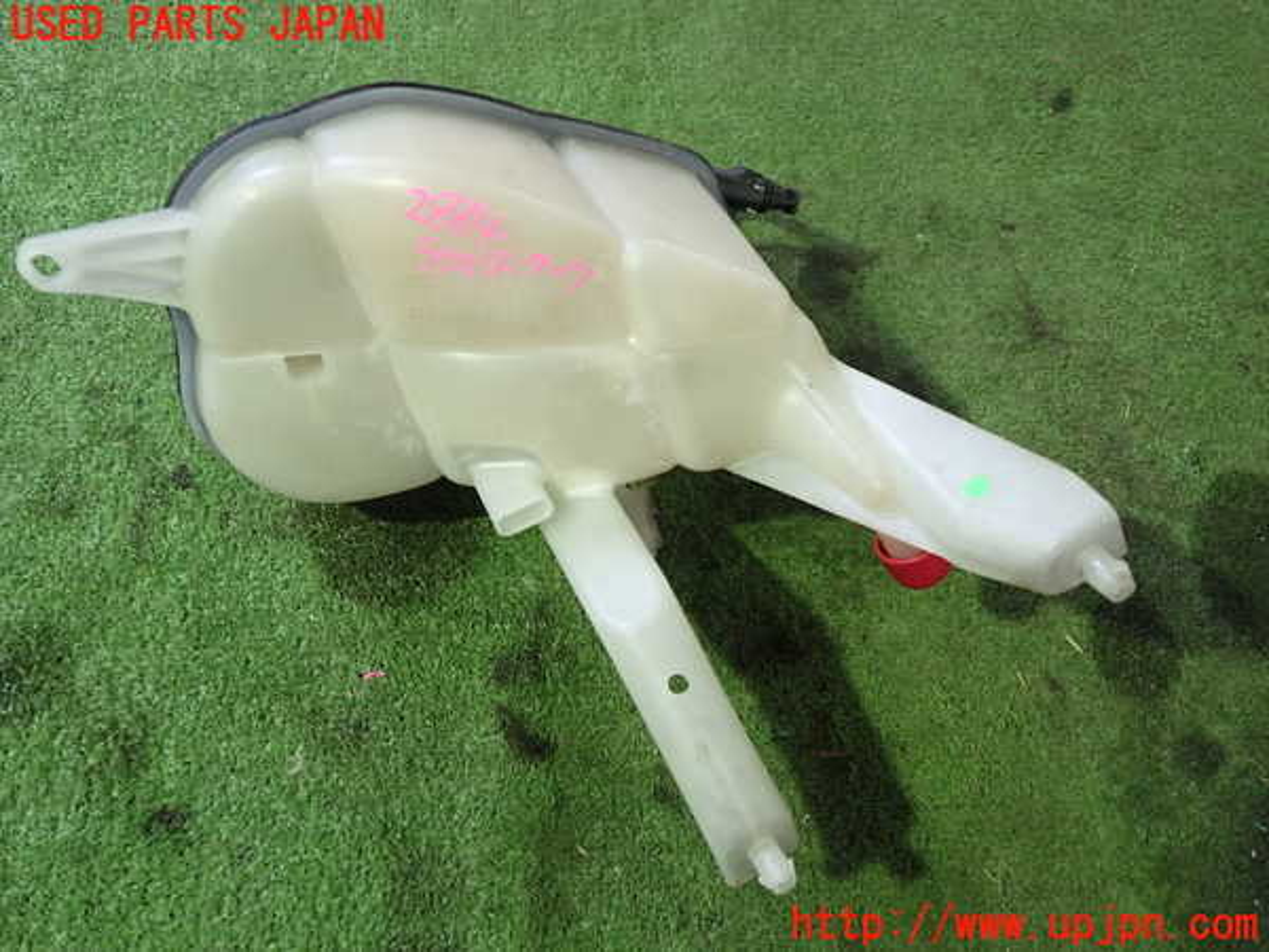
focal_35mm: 30
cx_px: 634
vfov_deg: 46.8
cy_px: 476
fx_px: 1100
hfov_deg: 60.0
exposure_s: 1/30
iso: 400
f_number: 2.3
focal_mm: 5.4
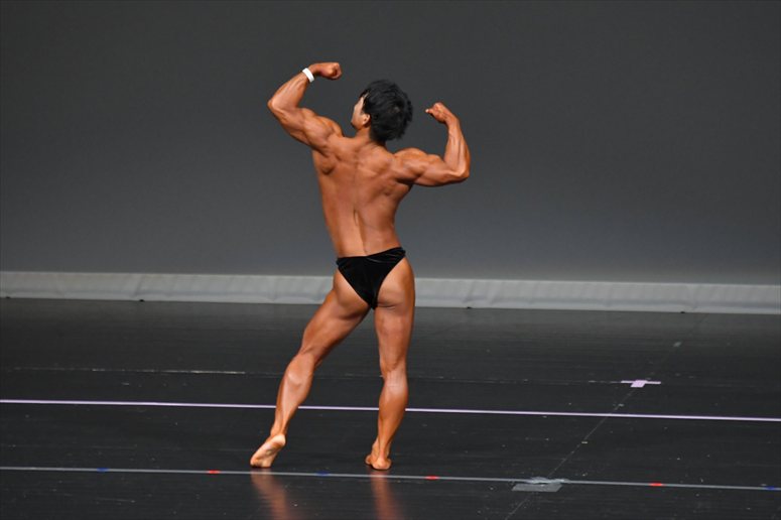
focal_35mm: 345
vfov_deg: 4.0
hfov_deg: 6.0
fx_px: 7481
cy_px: 260
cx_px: 390
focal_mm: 230
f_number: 5.6
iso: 4000
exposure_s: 1/400
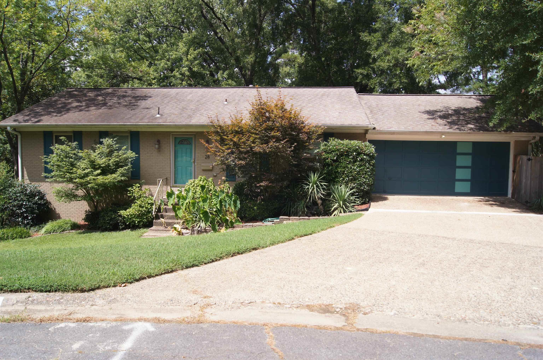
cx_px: 272
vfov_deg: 47.8
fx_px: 407
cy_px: 180
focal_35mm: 27
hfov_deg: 67.4
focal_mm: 18
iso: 100
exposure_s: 1/160
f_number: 8
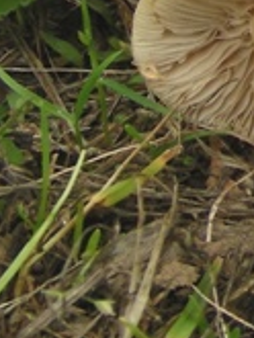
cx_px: 619
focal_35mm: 184
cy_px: -164
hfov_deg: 7.5
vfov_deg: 10.4
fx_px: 1798
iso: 50
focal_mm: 6.3
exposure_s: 1/126
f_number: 4
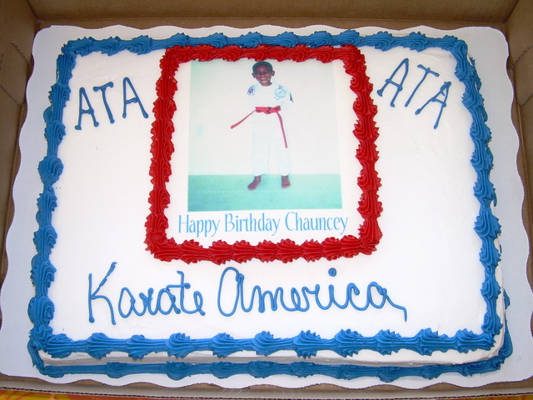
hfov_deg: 45.8
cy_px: 200
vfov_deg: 35.1
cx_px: 266
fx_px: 631
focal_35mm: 41
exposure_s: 1/30
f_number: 2.8
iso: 50
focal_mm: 6.7
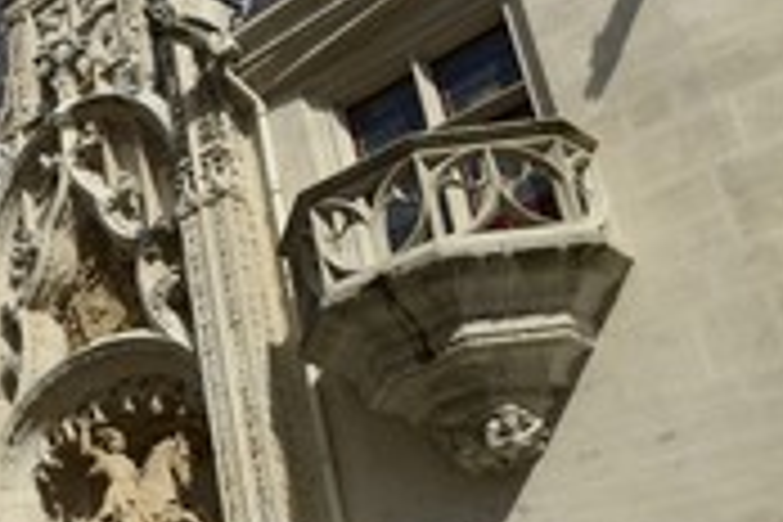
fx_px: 1261
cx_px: -144
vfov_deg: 23.4
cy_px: 284
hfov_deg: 29.8
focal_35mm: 58
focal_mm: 24
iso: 200
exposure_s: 1/200
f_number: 14
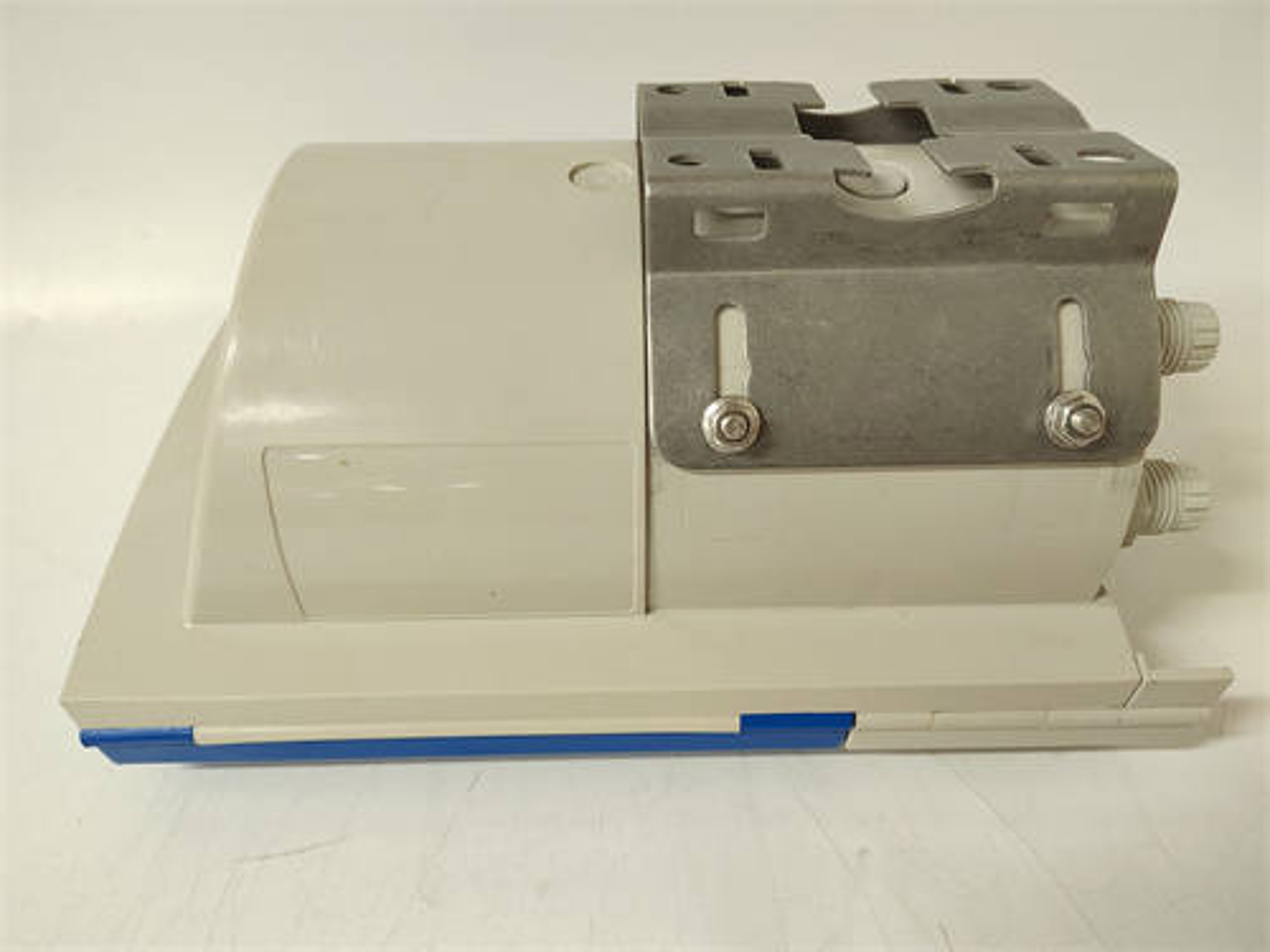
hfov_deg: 73.9
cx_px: 635
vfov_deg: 58.9
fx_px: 844
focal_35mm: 23
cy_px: 476
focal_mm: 5.52
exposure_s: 1/50
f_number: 1.9
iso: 1550
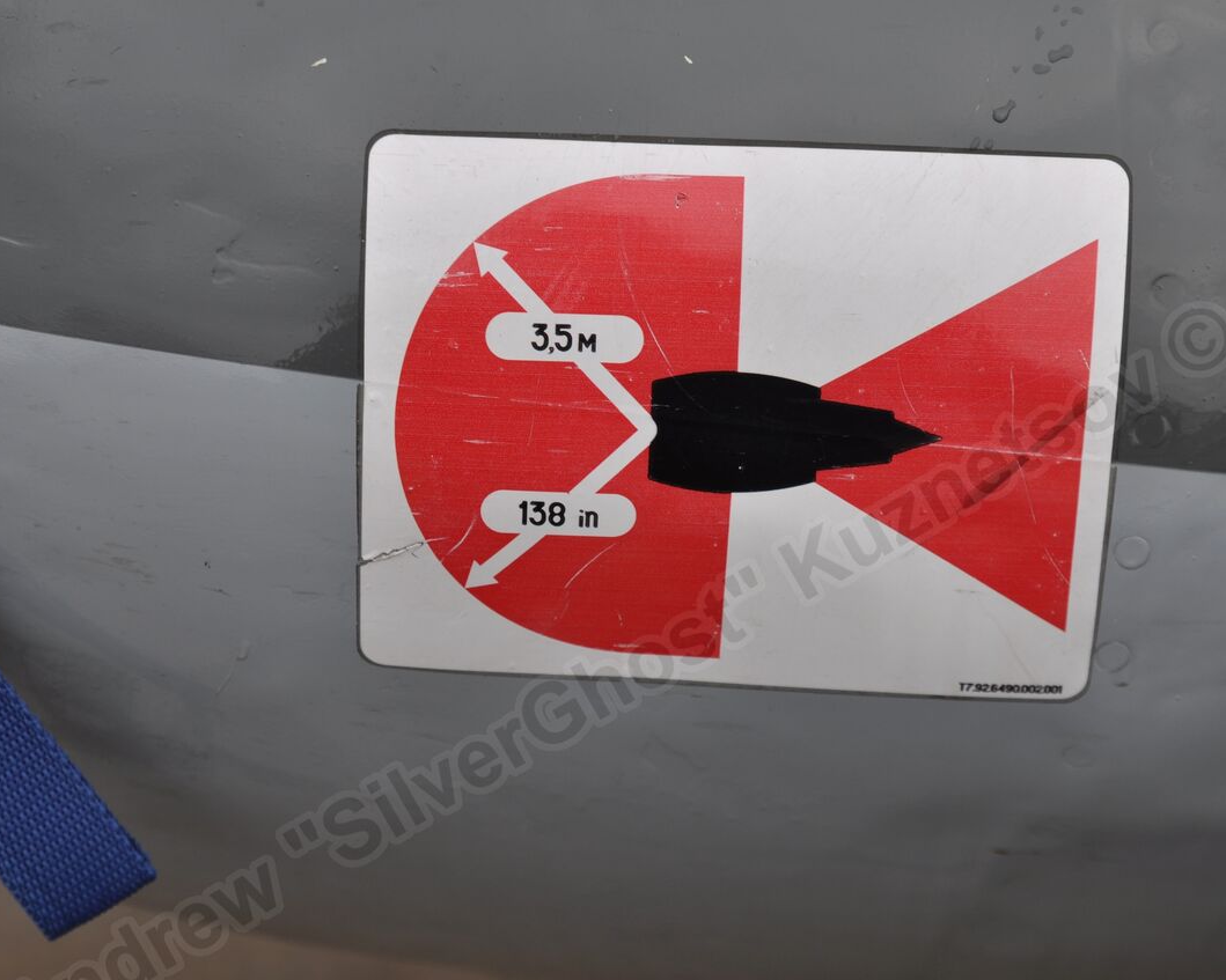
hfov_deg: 22.5
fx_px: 3084
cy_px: 491
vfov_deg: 18.1
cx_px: 711
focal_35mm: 85
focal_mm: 50
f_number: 5.6
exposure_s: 1/100
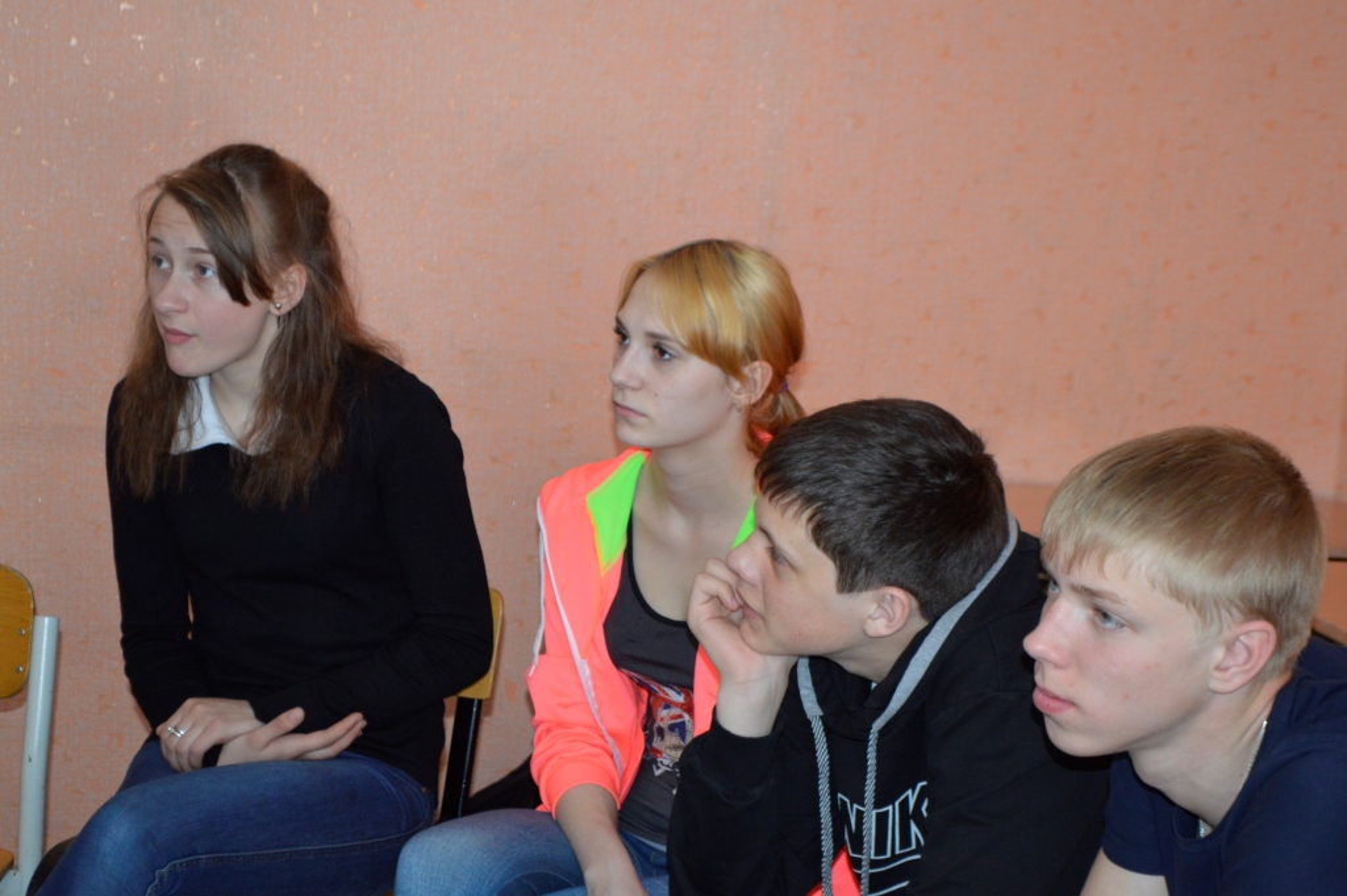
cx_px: 674
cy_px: 448
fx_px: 2804
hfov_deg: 27.0
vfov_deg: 18.2
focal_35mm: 75
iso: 1100
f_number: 5.6
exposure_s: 1/60
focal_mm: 50
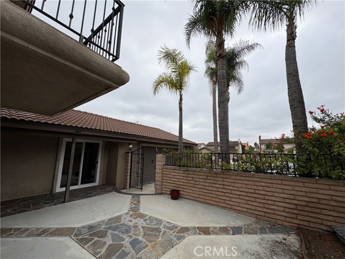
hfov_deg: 102.1
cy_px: 130
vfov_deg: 85.7
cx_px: 172
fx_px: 140
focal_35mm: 14
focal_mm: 2.22
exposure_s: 1/1709
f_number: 2.2
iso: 40
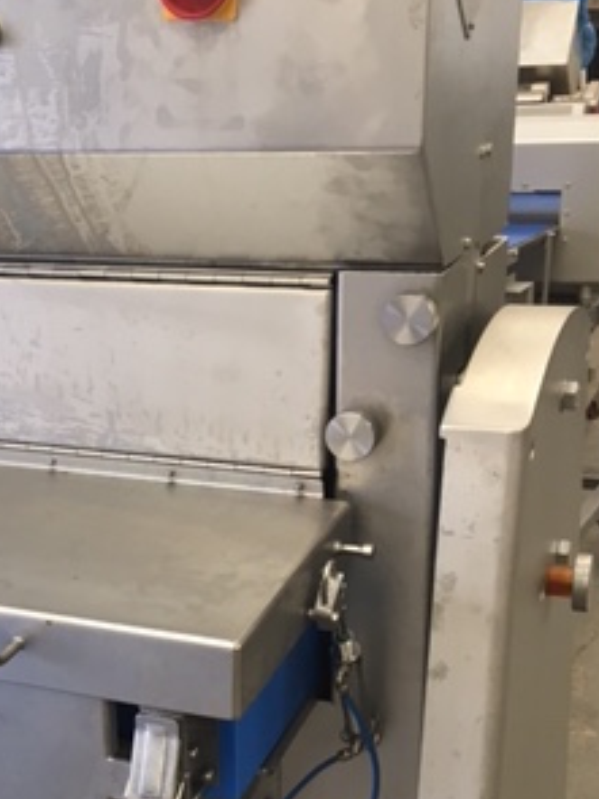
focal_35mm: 63
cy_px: 515
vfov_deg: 30.6
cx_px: 24
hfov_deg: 22.5
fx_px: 1455
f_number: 2.2
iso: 64
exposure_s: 1/33
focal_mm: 4.15
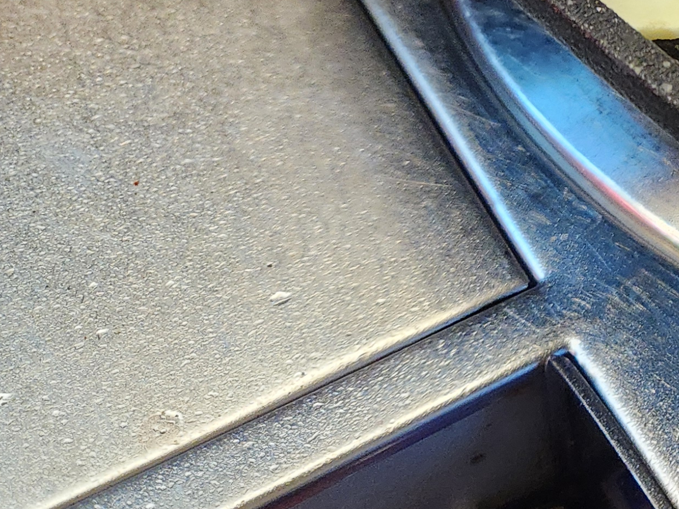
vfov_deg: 19.0
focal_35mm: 74
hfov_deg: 21.2
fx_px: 1451
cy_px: -62
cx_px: 1077
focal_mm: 5.4
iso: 500
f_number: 1.8
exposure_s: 1/120
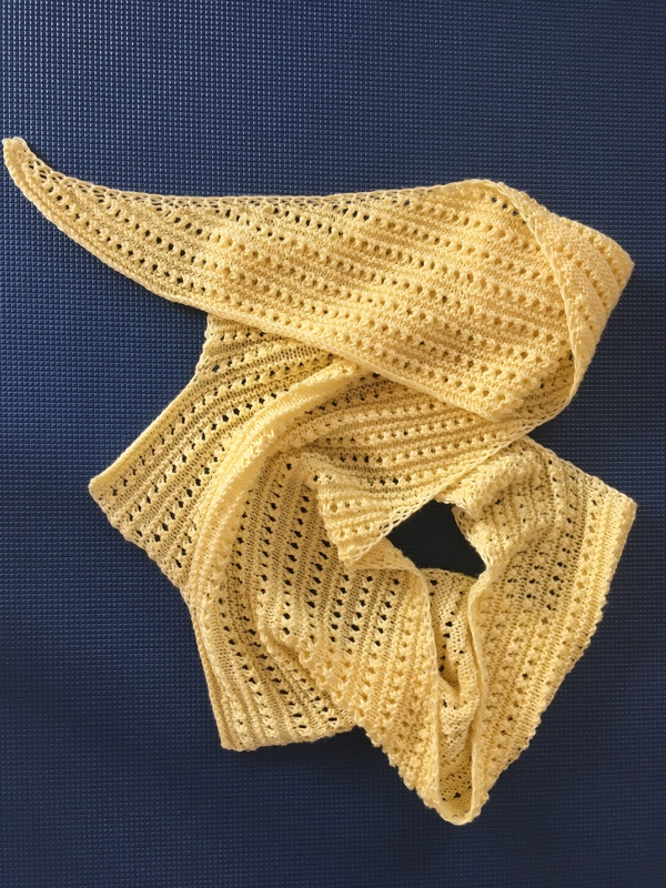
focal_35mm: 29
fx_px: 744
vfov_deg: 61.7
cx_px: 333
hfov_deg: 48.2
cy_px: 444
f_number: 2.2
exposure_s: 1/33
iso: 64
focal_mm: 4.15
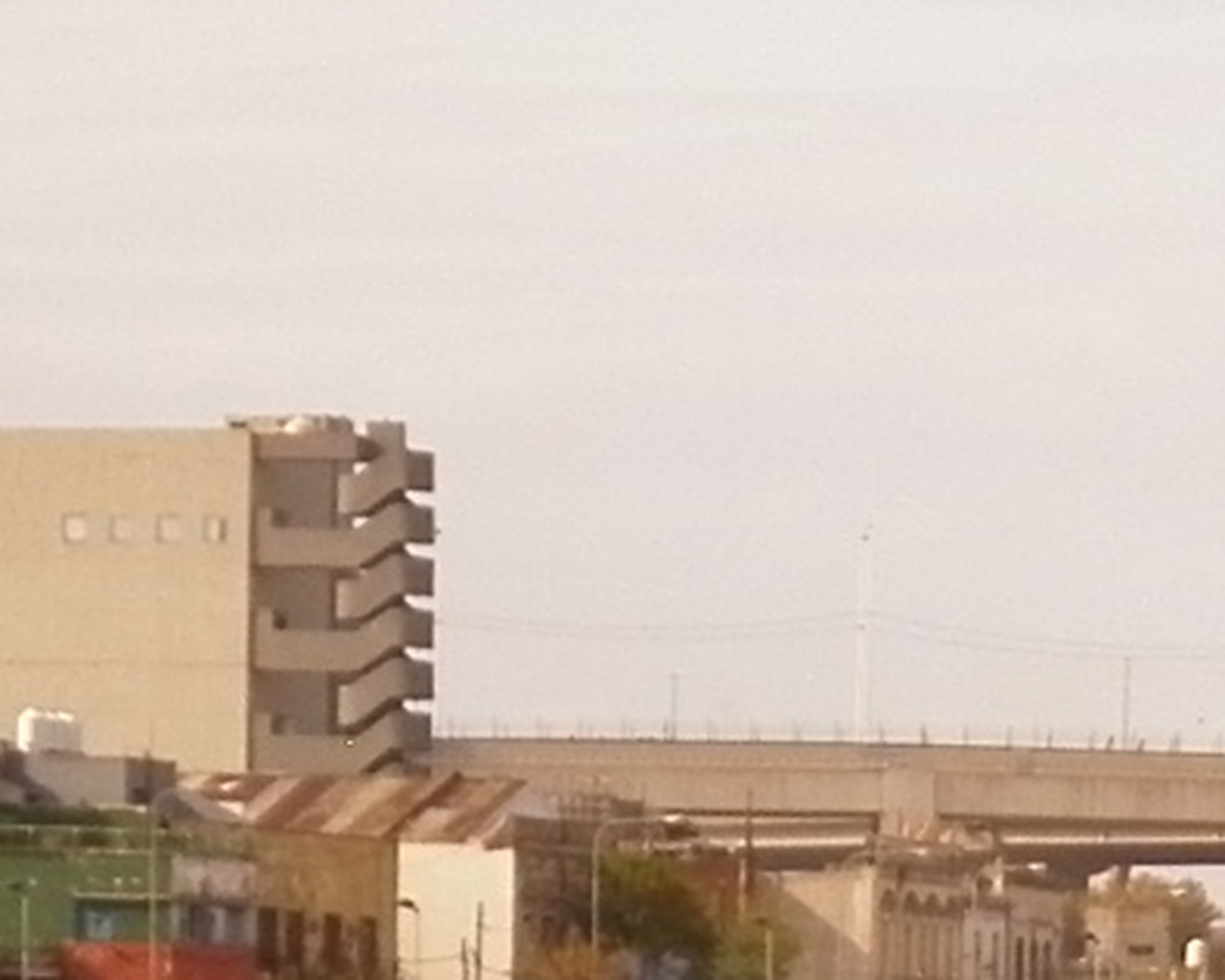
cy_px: 2022
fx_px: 8955
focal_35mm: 247
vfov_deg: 6.1
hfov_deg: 7.7
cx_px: 1811
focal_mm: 7.1
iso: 80
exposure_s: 1/1000
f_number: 3.3
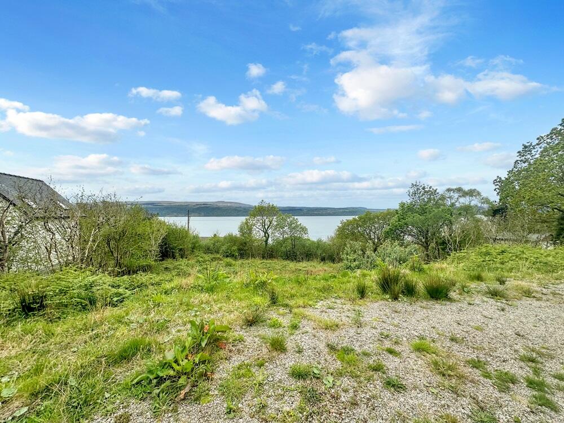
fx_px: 228
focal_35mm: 14
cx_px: 282
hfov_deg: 102.1
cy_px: 212
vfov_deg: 85.7
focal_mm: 2.22
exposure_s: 1/2747
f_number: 2.2
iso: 50
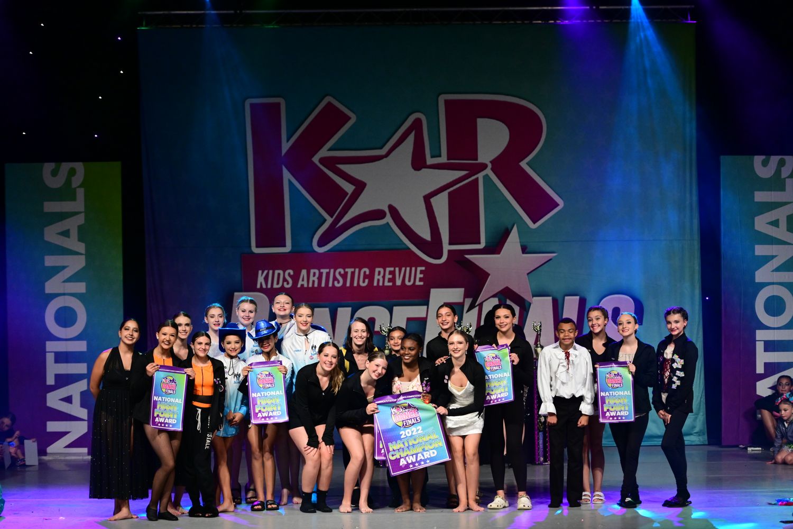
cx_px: 396
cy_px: 264
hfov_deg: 17.1
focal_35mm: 120
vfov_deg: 11.4
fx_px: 2643
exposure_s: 1/1000
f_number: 3.2
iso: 3200
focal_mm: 120
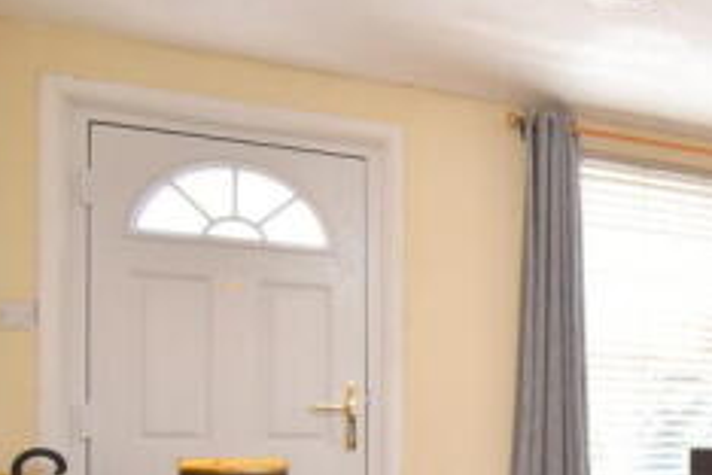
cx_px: 850
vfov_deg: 30.0
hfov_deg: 36.2
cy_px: 461
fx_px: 831
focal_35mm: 42
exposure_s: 1/125
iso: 900
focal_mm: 10
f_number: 4.5
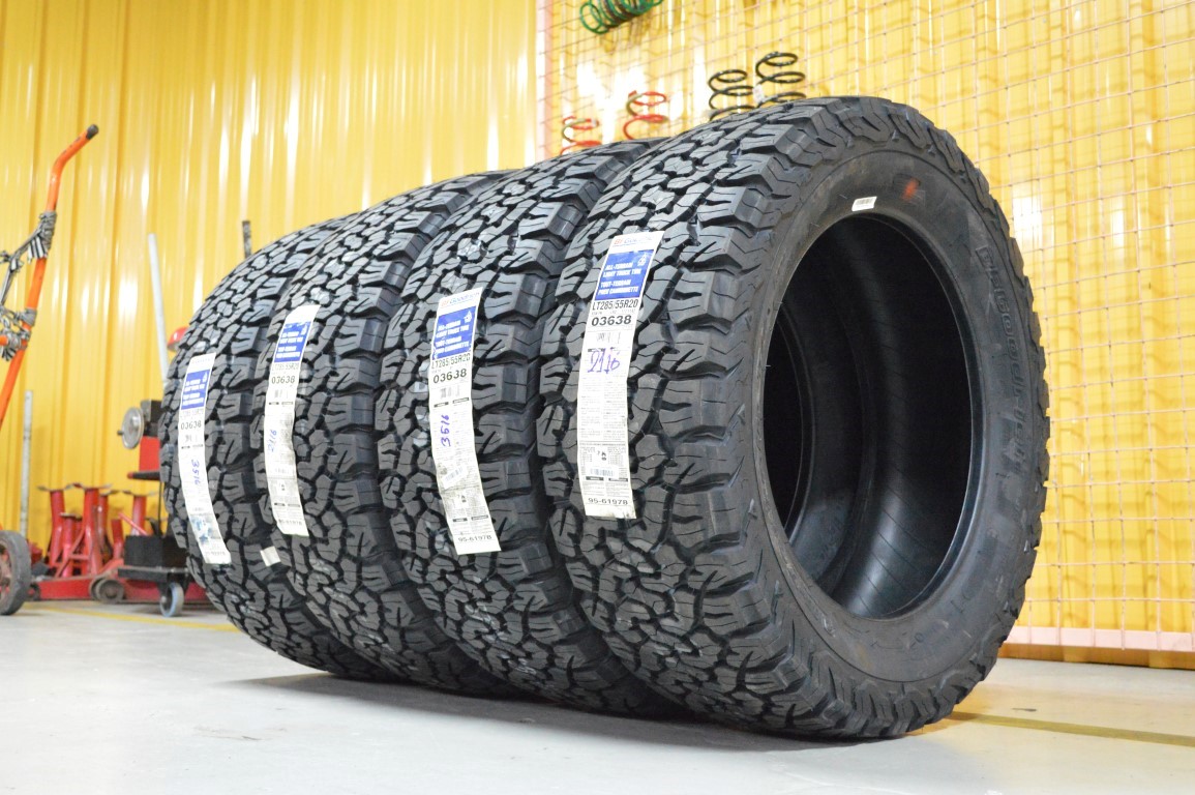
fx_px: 1293
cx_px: 598
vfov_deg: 34.1
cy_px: 398
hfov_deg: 49.6
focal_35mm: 39
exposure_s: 1/40
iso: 6400
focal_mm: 26
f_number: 4.5
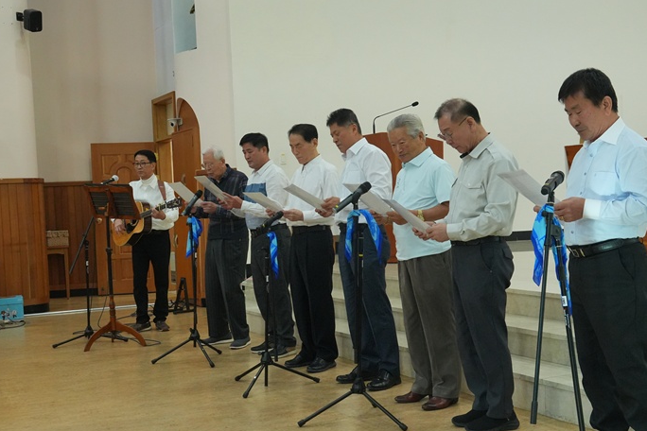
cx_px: 313
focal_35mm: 49
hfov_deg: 40.7
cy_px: 239
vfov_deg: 27.7
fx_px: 873
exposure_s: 1/160
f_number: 6.3
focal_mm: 29
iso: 3200
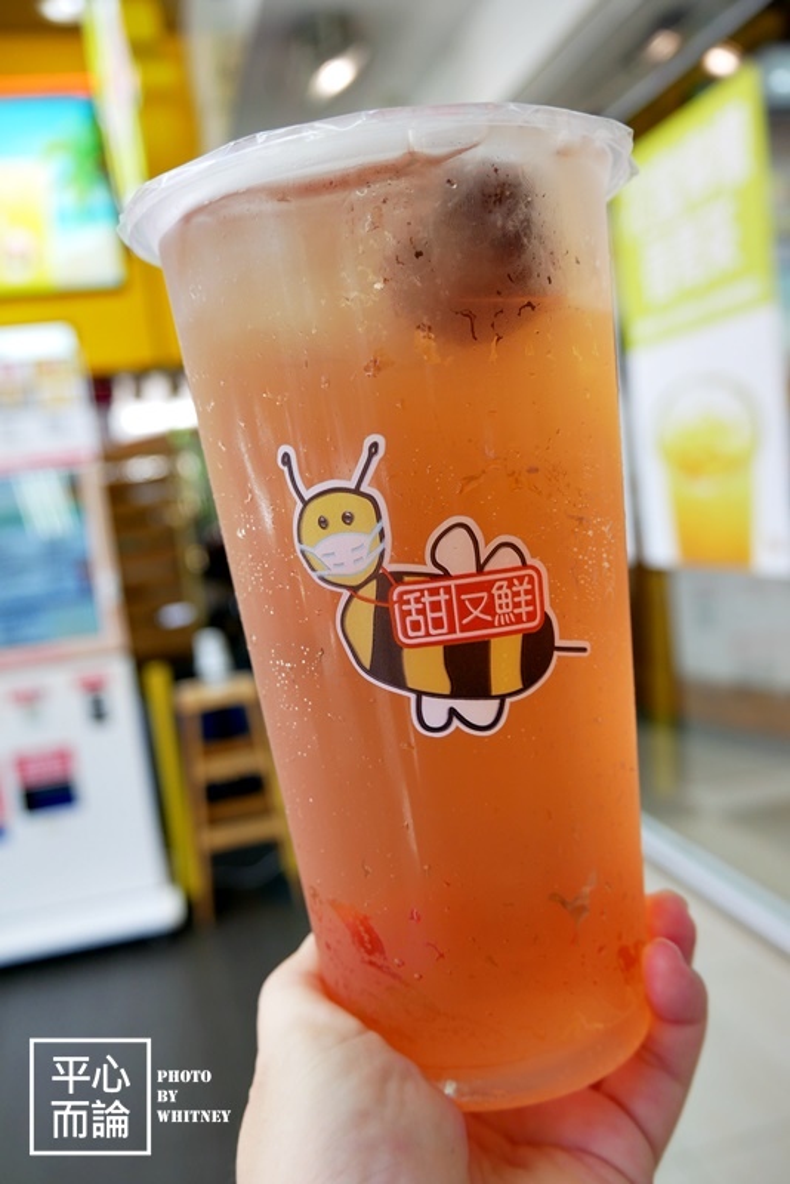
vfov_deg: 63.6
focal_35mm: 29
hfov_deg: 45.0
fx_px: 954
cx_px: 395
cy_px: 592
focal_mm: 14
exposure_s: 1/125
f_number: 3.5
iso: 200
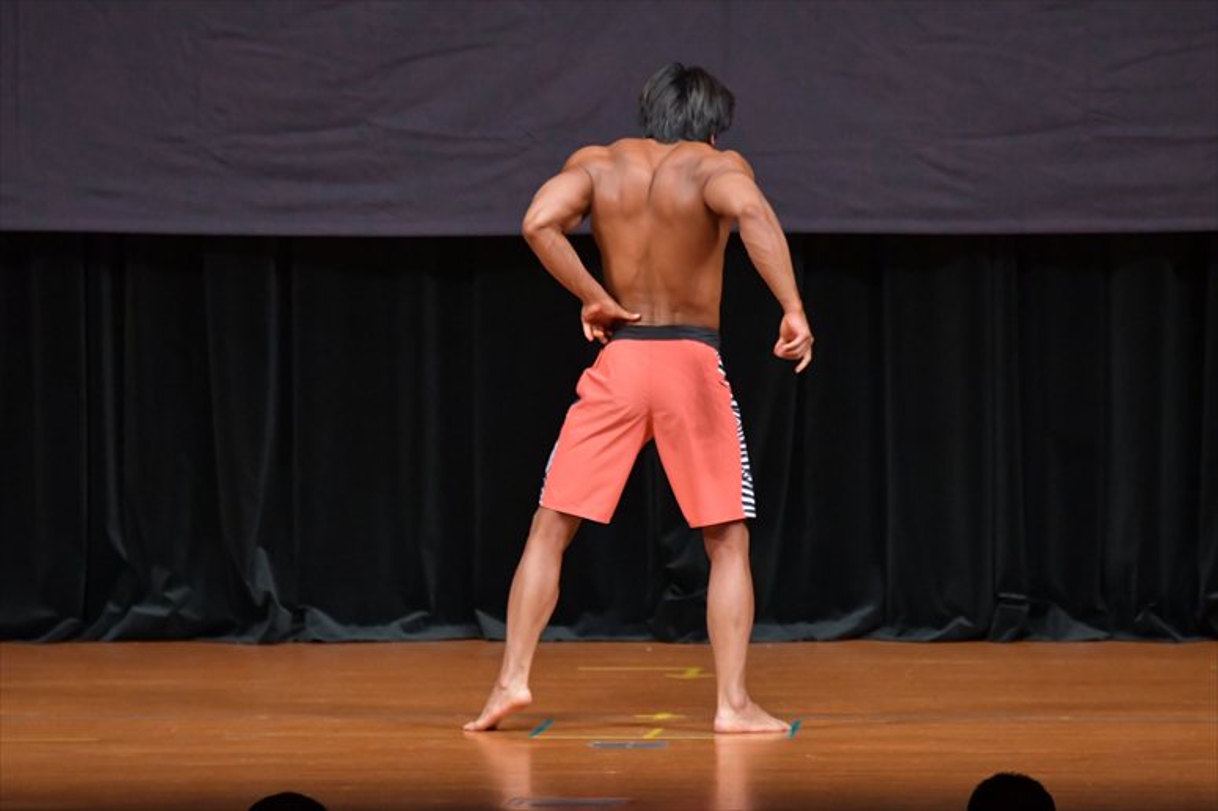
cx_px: 609
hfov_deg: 7.2
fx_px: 9638
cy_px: 406
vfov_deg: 4.8
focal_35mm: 285
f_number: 5.6
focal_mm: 190
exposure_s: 1/400
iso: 5000
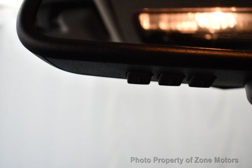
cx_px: 126
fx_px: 252
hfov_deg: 53.1
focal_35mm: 36
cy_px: 84
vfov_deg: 36.9
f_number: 3.5
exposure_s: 1/125
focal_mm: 18
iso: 800
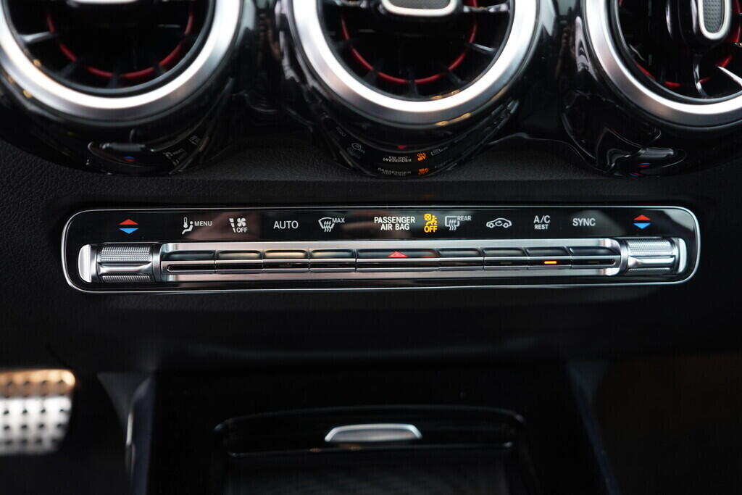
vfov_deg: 36.9
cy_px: 248
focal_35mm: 36
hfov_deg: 53.1
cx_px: 371
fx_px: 742
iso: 500
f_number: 2.8
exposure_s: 1/40
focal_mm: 24
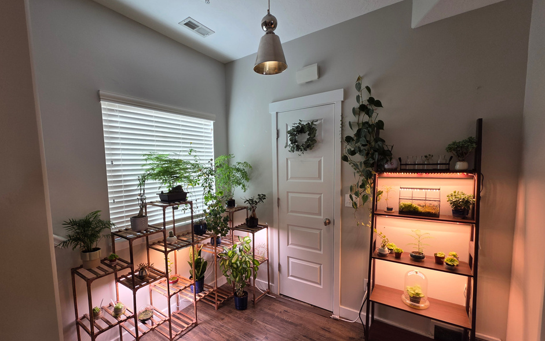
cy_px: 187
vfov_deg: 74.6
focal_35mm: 15
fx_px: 223
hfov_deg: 101.2
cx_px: 250
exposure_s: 1/120
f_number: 1.9
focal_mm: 2.2
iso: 50
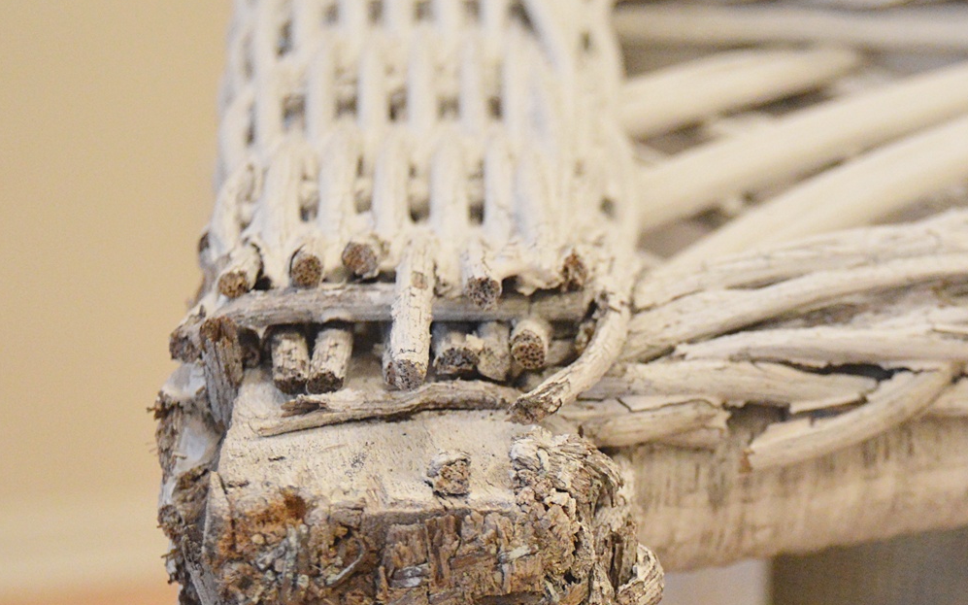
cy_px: 540
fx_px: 2507
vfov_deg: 13.6
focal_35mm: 95
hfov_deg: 21.5
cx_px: 796
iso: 2500
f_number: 4.2
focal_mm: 31
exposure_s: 1/60
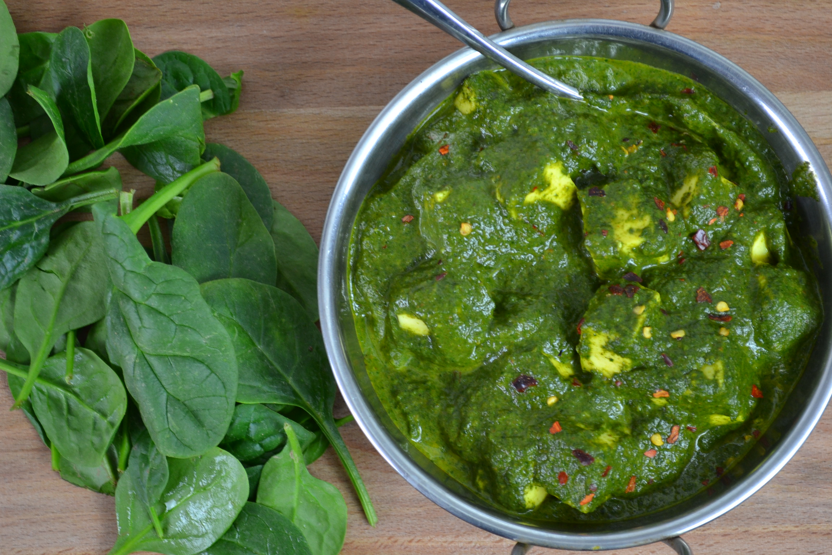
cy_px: 278
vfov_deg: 16.6
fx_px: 1907
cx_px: 416
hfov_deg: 24.6
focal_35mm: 82
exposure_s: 1/25
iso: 400
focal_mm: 55
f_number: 5.6
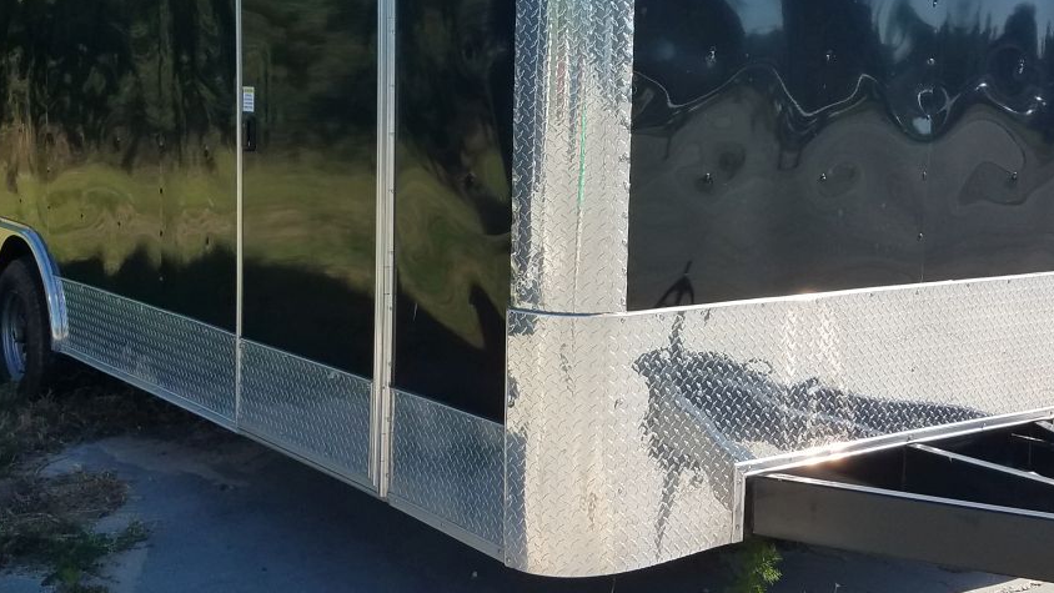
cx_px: 562
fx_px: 1314
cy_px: 170
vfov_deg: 25.2
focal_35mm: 47
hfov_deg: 43.7
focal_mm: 4.2
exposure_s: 1/1408
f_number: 1.7
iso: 40
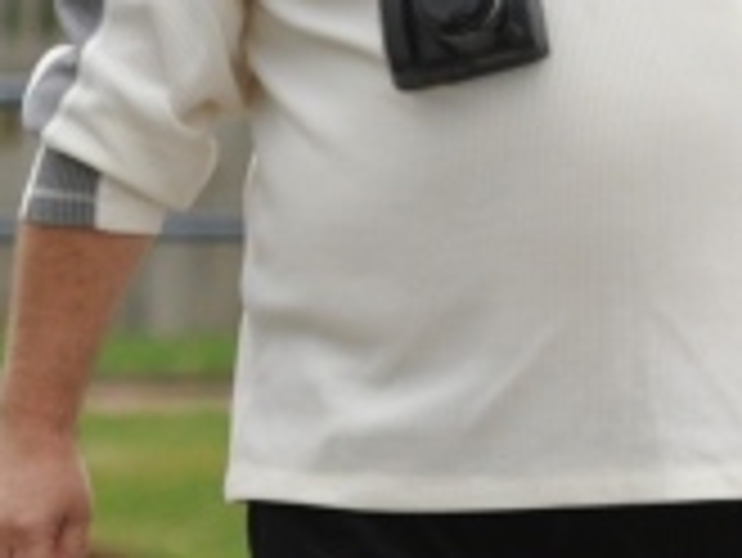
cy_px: 392
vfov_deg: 2.4
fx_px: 13493
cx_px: -90
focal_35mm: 629
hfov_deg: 3.1
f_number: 3.5
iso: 200
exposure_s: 1/640
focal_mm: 90
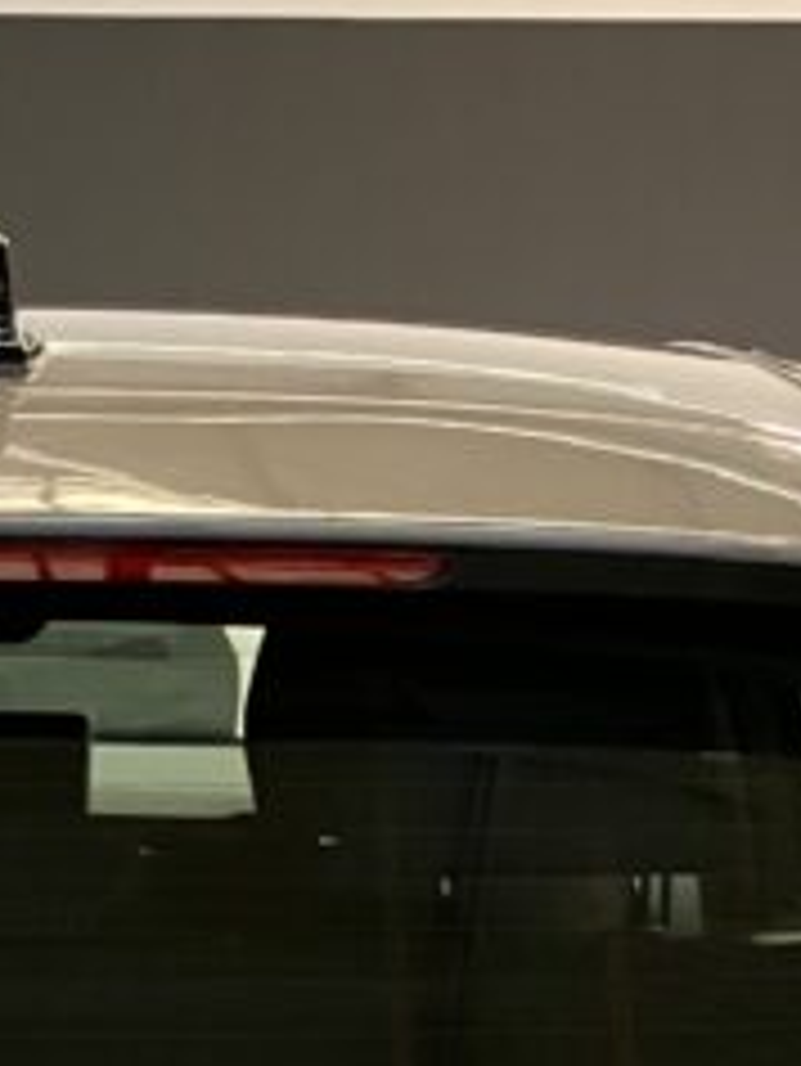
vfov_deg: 15.0
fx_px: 3730
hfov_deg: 12.1
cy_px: 1651
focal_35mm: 121
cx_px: -40
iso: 320
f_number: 1.8
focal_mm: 3.99
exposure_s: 1/50
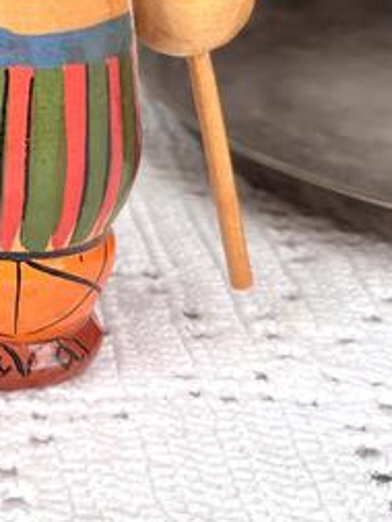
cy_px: -260
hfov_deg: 13.8
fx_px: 1524
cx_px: -179
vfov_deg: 17.5
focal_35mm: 101
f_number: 1.6
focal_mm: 5.1
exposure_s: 1/121
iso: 40
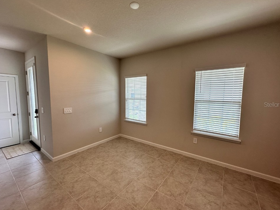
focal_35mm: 15
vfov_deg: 81.7
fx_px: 121
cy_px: 104
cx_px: 142
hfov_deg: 98.2
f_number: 2.2
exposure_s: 1/120
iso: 100
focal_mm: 2.22
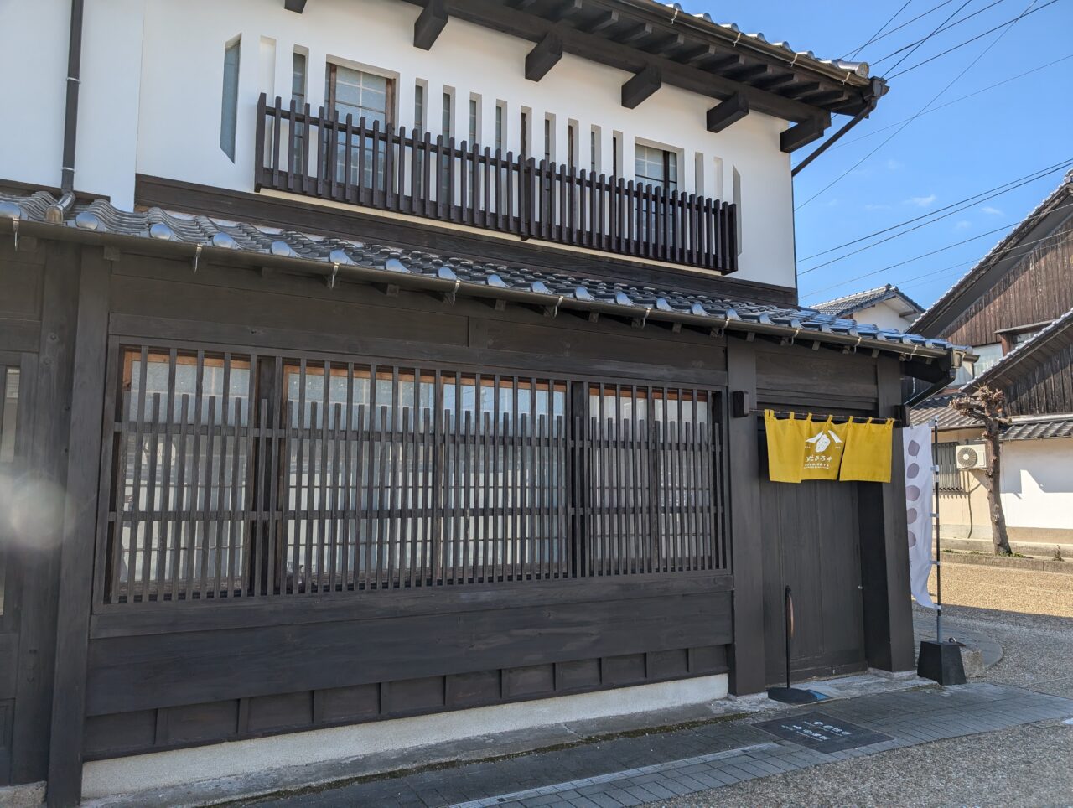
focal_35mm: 24
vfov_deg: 56.9
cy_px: 404
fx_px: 745
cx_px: 536
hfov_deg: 71.5
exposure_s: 1/739
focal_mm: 6.9
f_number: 1.68
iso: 21
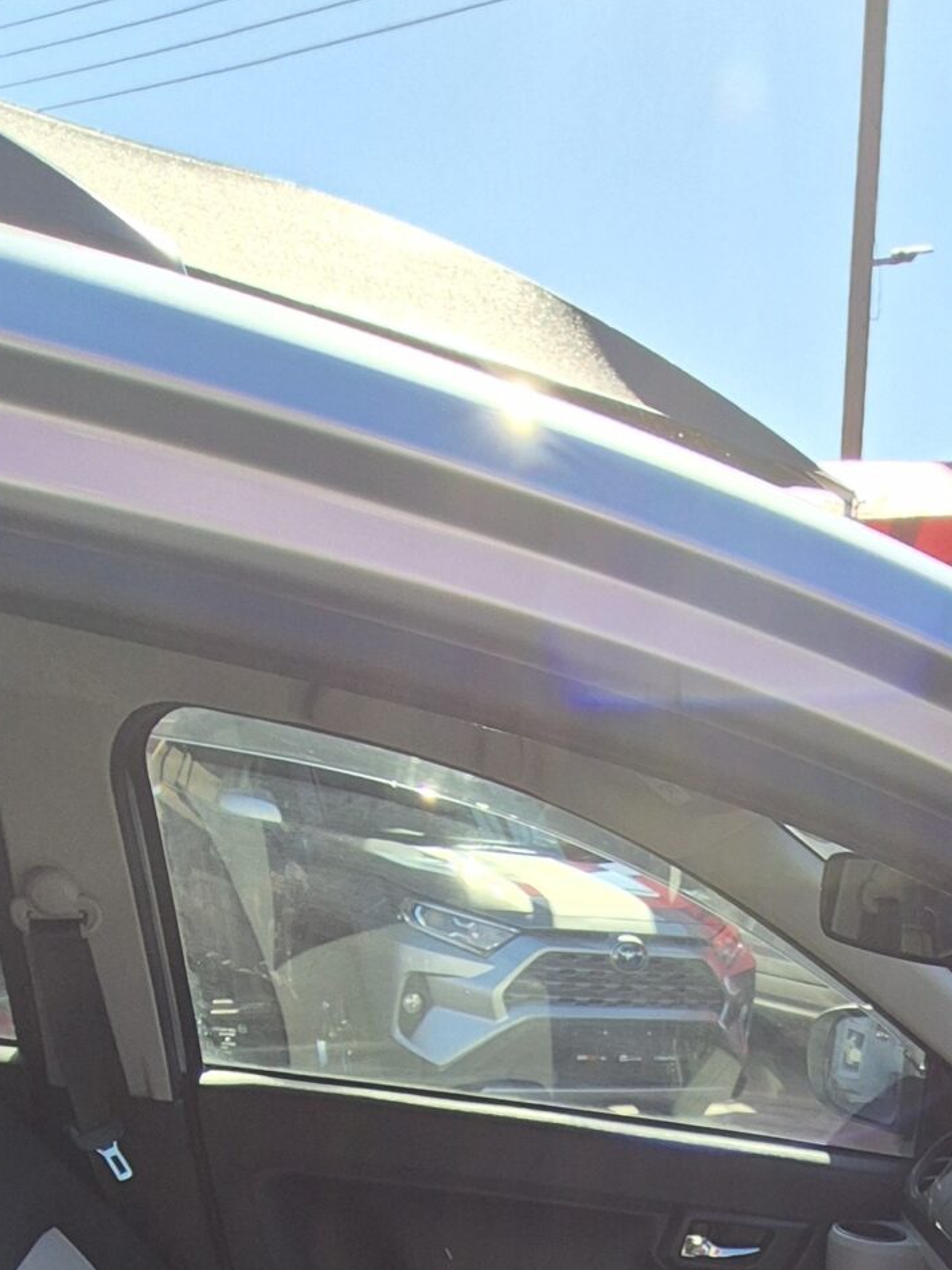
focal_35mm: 35
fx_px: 1284
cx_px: 730
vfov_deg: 36.6
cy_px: 1609
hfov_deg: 39.4
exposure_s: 1/634
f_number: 2.2
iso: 50
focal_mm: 2.2
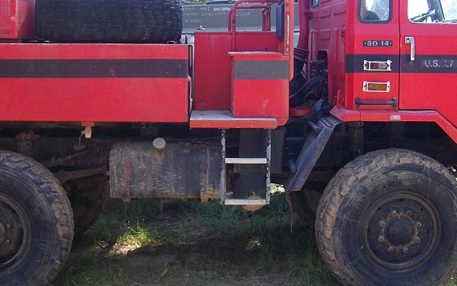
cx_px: 214
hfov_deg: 35.1
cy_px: 114
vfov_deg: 22.4
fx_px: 723
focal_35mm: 58
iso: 80
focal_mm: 5.7
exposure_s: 1/137
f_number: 2.9
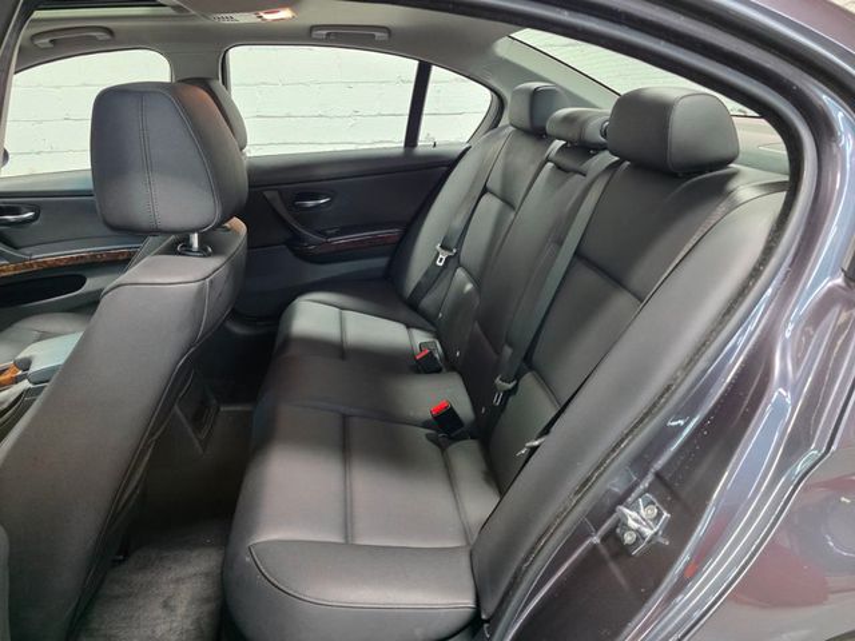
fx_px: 568
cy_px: 320
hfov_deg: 73.9
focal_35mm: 23
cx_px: 428
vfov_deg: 58.9
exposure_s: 1/120
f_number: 1.7
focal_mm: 6.3
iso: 640
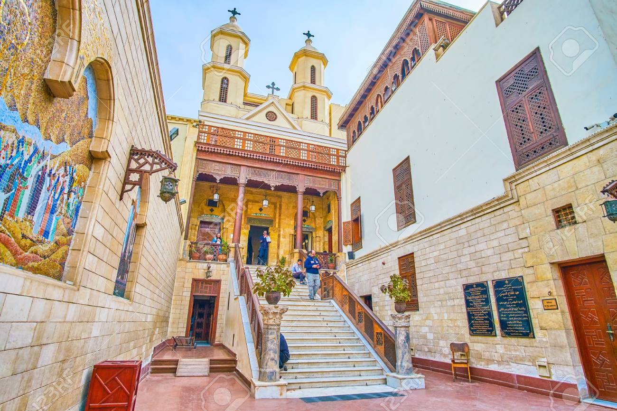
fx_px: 308
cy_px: 206
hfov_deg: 90.0
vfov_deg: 67.4
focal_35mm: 18
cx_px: 308
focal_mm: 12
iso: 400
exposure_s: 1/1250
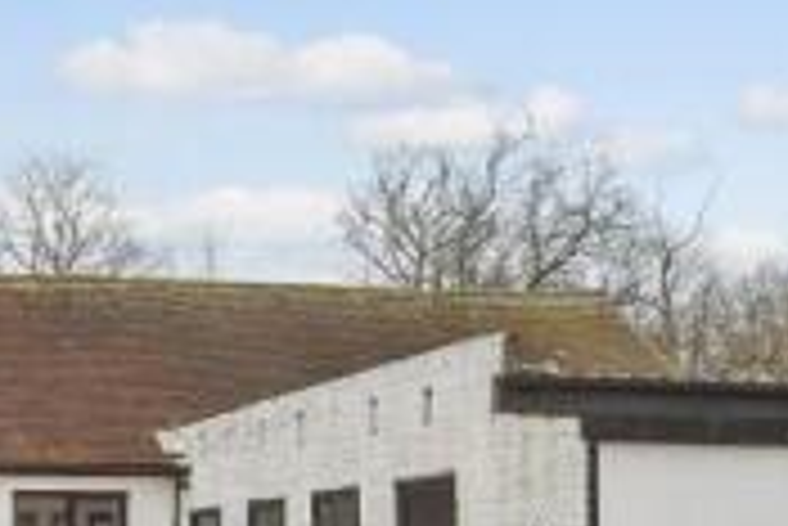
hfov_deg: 30.2
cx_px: -164
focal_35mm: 56
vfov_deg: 23.1
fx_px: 1227
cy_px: 546
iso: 160
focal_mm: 10
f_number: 8
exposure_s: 1/160
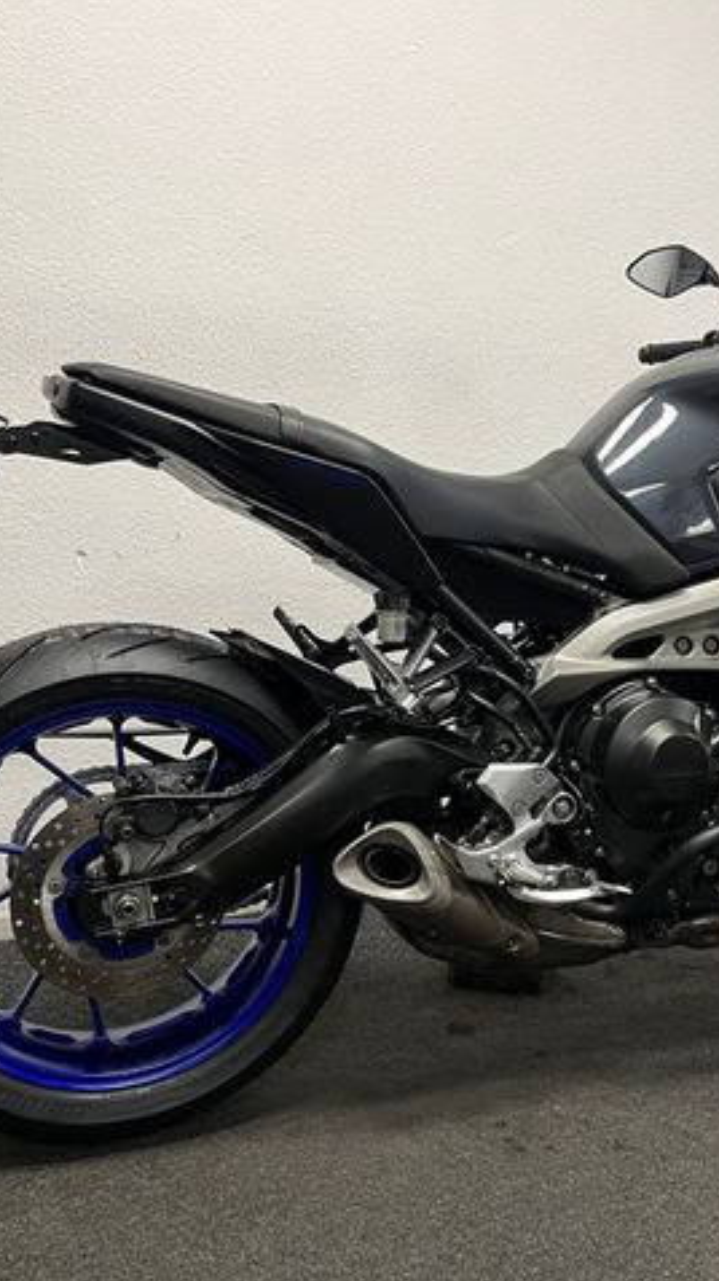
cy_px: 639
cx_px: 496
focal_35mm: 38
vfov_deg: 52.8
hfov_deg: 30.9
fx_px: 1289
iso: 80
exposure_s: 1/50
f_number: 1.6
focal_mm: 5.1
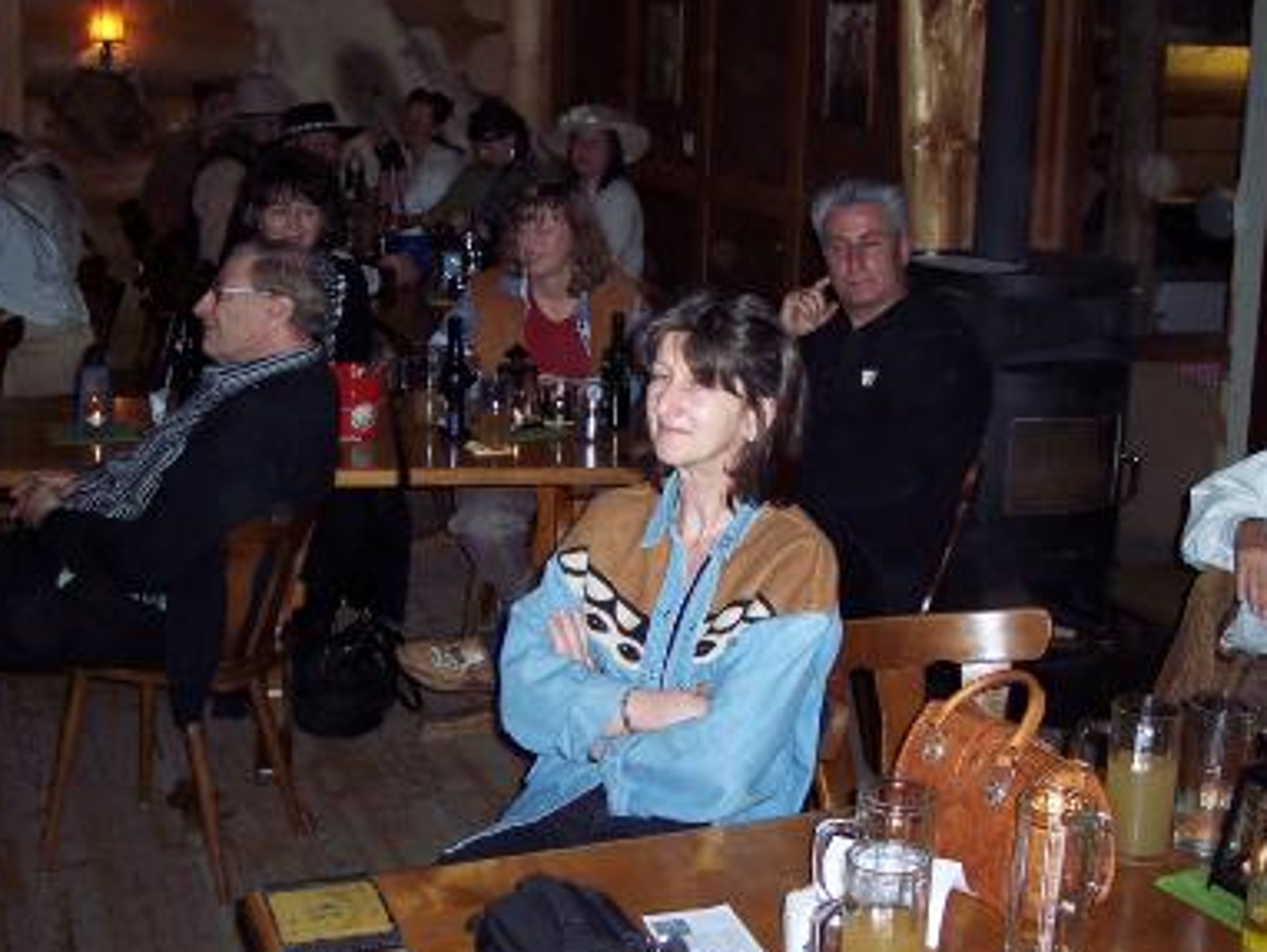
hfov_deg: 37.5
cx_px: 677
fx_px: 1868
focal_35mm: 51
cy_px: 400
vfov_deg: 28.5
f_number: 2.8
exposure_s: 1/60
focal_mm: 8
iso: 100
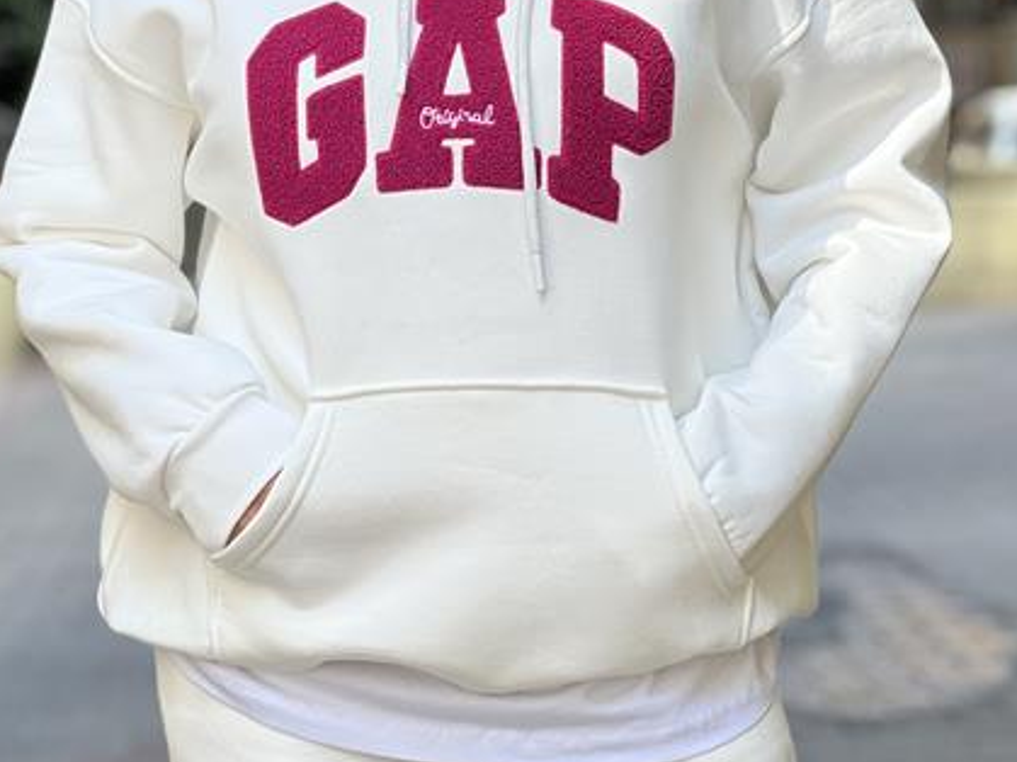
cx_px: 430
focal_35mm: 147
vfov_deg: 10.1
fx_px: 4318
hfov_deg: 13.4
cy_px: 238
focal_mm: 9
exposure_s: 1/121
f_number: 2.8
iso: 32
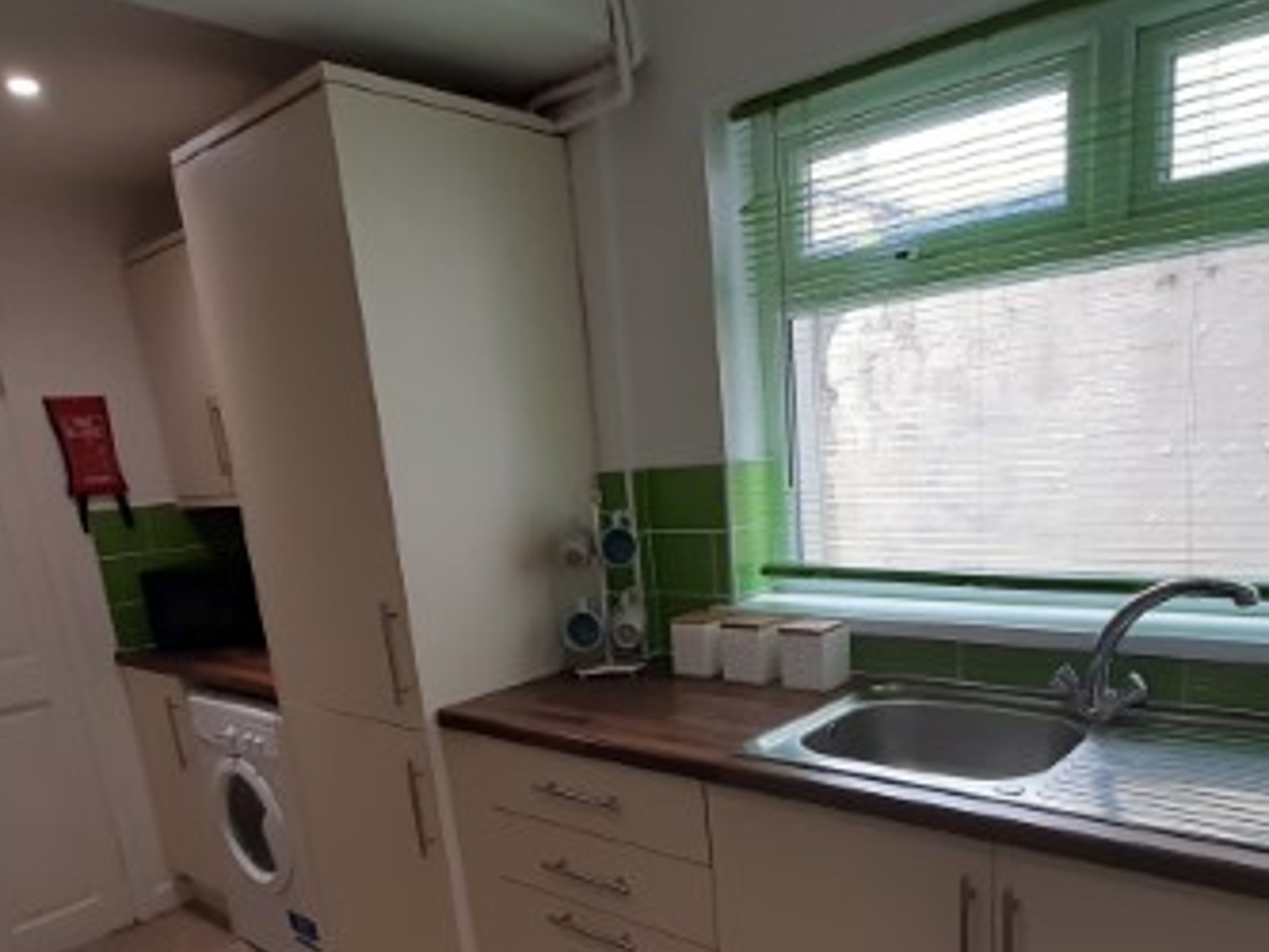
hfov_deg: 69.3
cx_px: 682
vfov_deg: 53.0
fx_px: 917
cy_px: 685
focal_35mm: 25
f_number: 2.2
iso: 64
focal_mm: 1.42
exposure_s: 1/50
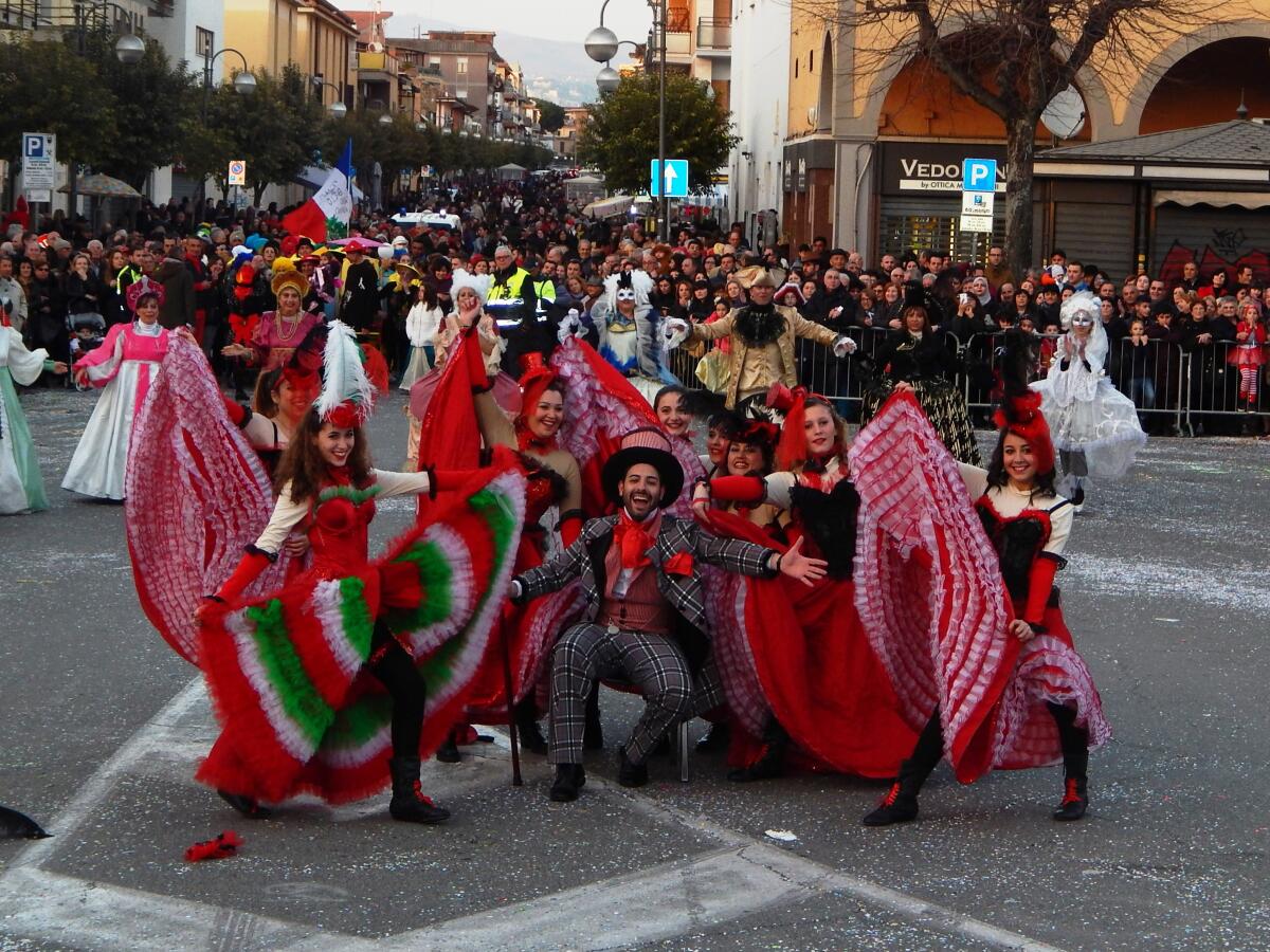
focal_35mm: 86
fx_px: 3155
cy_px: 476
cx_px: 635
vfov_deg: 17.2
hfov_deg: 22.8
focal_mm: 15.3
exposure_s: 1/160
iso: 180
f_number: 4.3
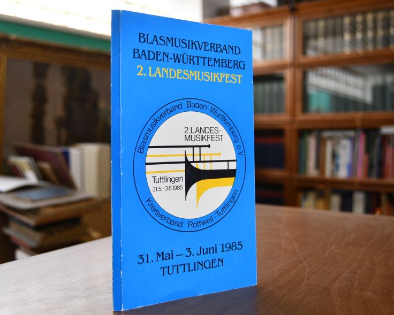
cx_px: 170
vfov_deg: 38.2
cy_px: 159
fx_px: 455
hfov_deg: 46.7
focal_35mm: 39
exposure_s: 1/250
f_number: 3.8
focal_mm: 23
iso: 800
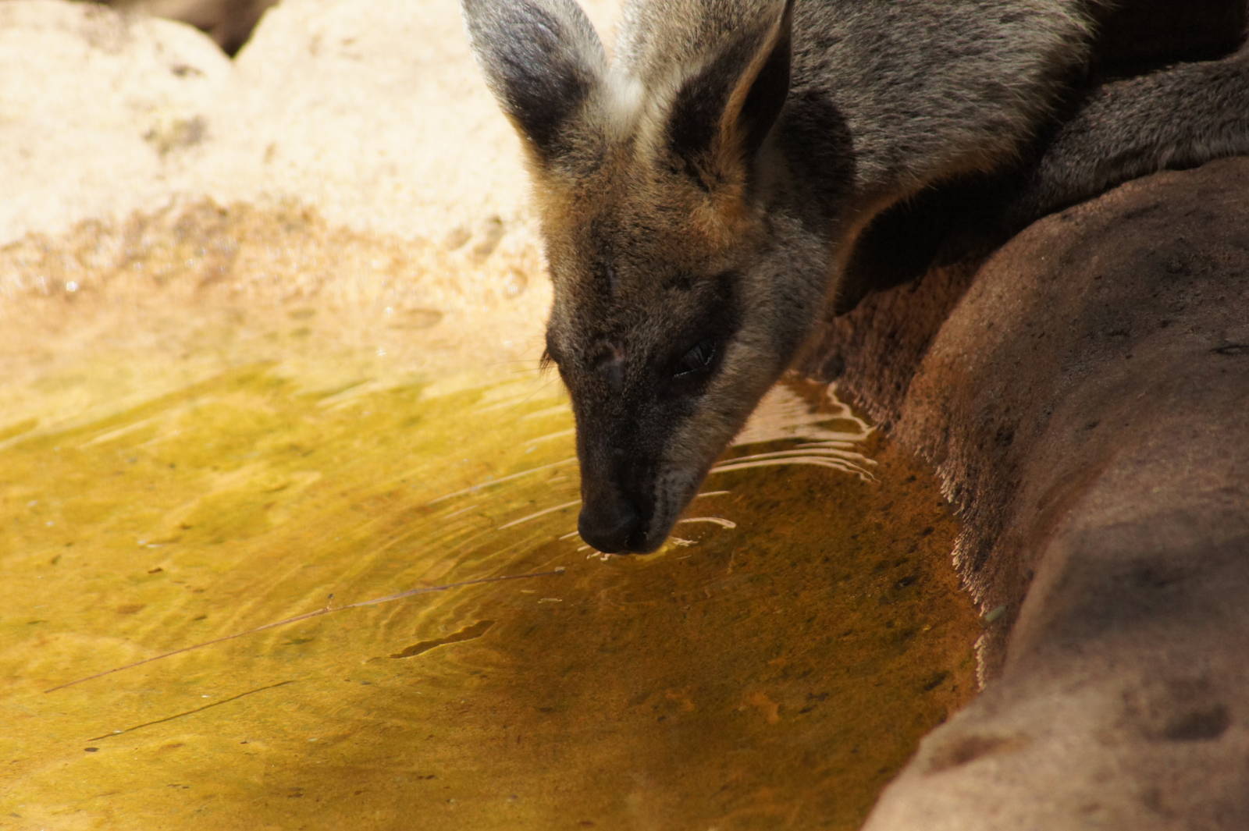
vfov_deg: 3.1
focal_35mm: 450
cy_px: 416
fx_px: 15604
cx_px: 624
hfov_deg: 4.6
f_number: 8
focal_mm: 300
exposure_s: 1/1000
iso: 800
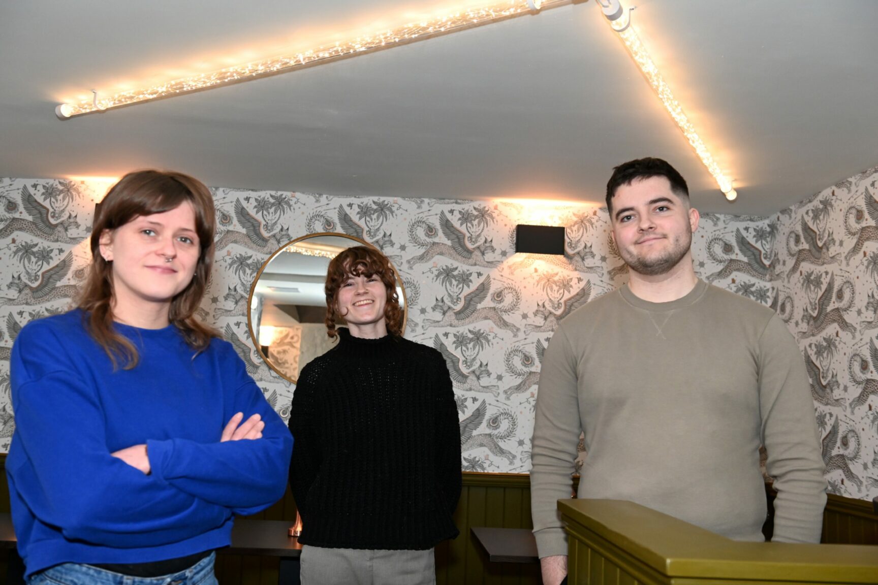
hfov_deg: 55.8
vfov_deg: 38.9
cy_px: 292
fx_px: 829
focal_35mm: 34
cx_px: 439
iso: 2000
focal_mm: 34
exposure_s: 1/60
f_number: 5
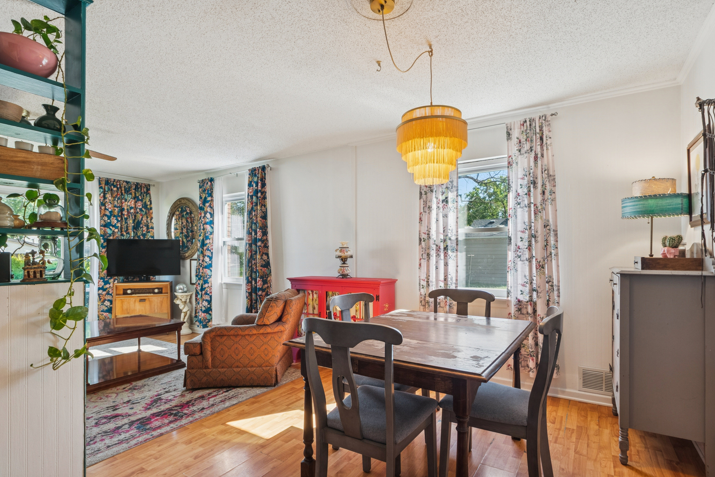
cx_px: 378
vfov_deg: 70.4
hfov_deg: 93.2
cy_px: 252
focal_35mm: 17
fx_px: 338
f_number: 8
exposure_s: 1/50
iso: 250
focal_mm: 10
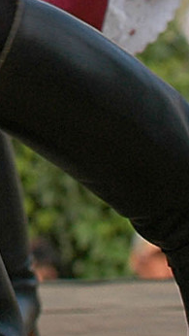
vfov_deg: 2.2
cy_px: -504
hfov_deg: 1.2
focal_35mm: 983
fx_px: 8745
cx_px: -300
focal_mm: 90
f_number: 4.5
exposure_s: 1/320
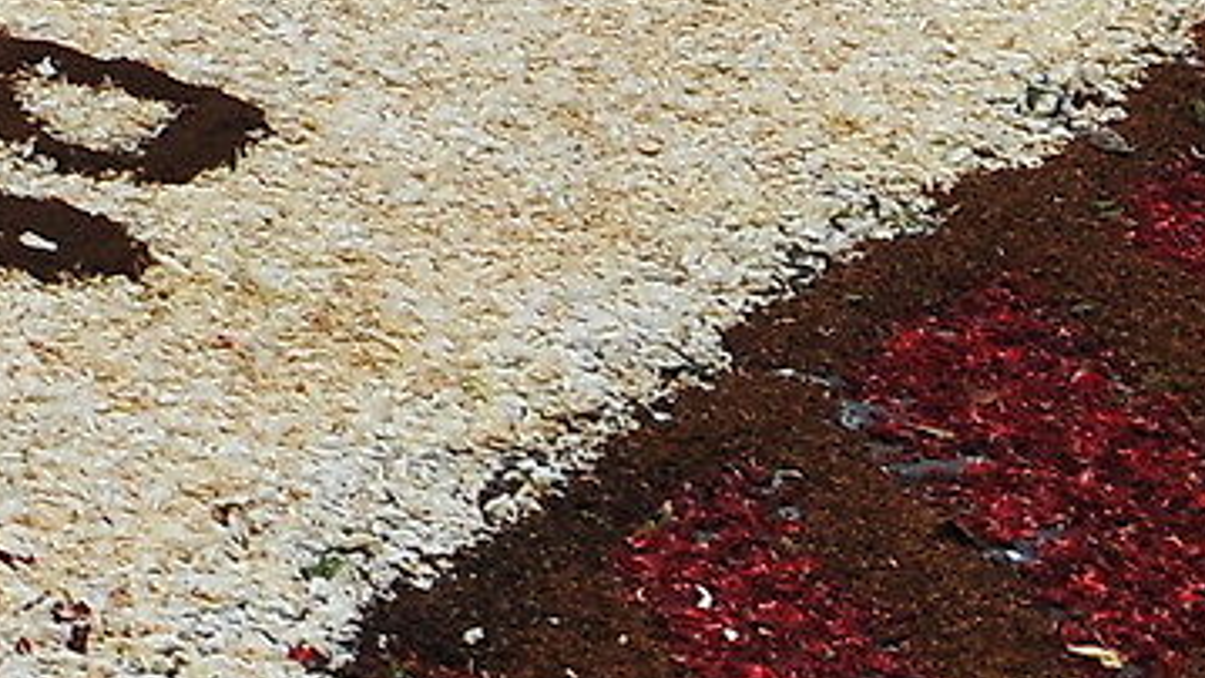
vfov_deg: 8.1
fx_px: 4697
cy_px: -366
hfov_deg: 11.4
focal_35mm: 147
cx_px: -1943
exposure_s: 1/250
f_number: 8
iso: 200
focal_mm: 14
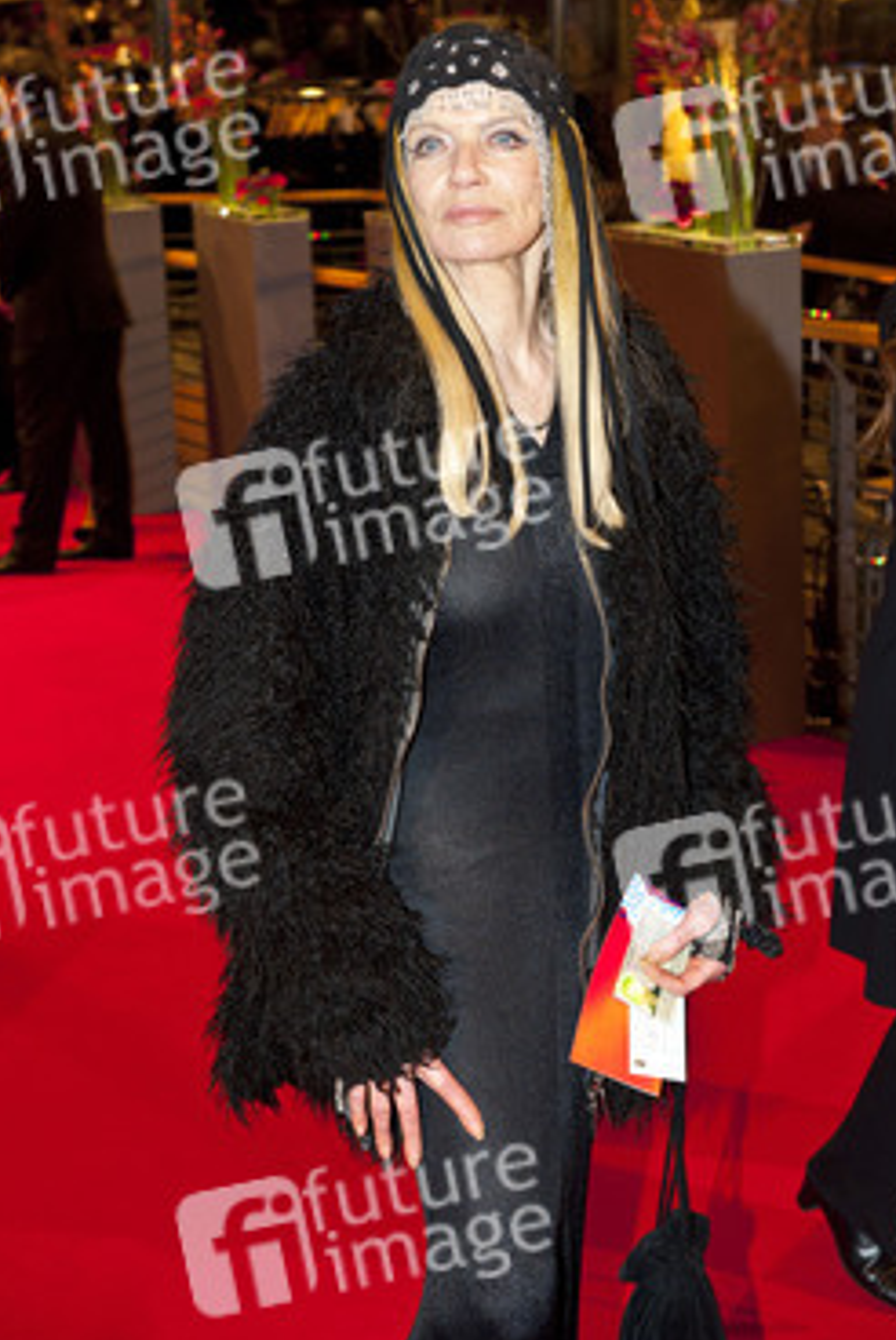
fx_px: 2347
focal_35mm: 63
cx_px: 472
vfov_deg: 31.9
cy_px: 685
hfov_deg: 21.6
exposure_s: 1/160
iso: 1600
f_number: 5.6
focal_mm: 58
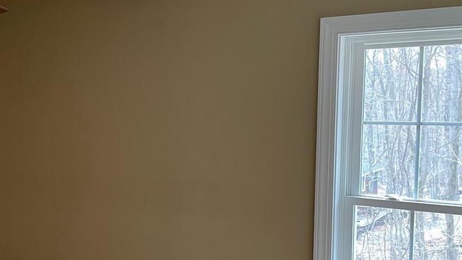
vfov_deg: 21.0
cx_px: 30
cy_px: 169
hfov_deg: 34.2
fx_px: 698
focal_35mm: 57
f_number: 1.6
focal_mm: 4.2
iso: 80
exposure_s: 1/60
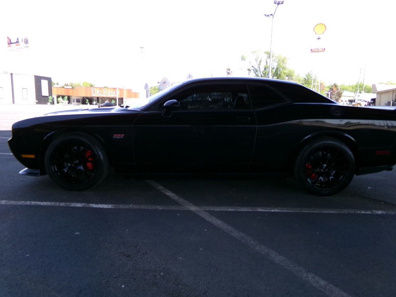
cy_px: 143
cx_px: 203
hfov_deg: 69.4
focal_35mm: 25
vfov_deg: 54.9
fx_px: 286
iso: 100
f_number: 3.7
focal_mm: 4.3
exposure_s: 1/200
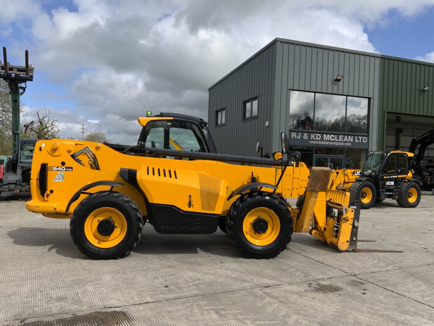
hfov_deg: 61.7
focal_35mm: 29
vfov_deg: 48.2
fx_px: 364
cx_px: 217
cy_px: 163
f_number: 1.8
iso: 20
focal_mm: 3
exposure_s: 1/2801
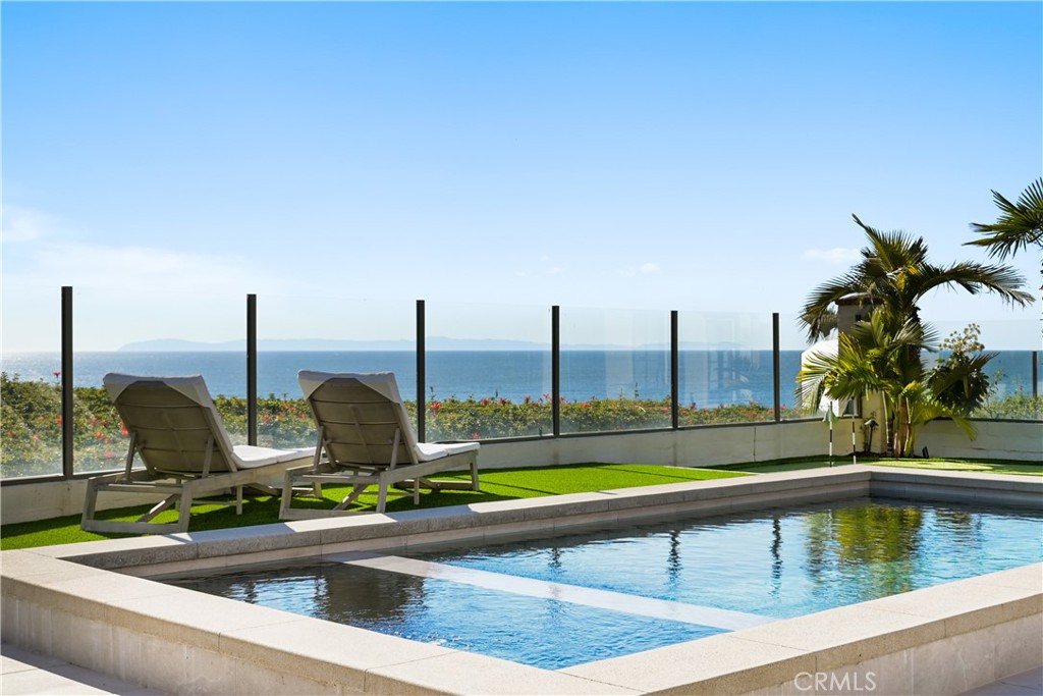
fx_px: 1391
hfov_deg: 41.1
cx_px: 522
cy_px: 348
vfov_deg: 28.1
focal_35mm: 48
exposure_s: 1/400
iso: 100
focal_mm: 32
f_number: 7.1
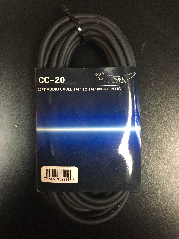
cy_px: 120
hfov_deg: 48.2
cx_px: 90
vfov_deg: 61.7
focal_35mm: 29
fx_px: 200
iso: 200
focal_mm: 4.15
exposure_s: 1/30
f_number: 2.2
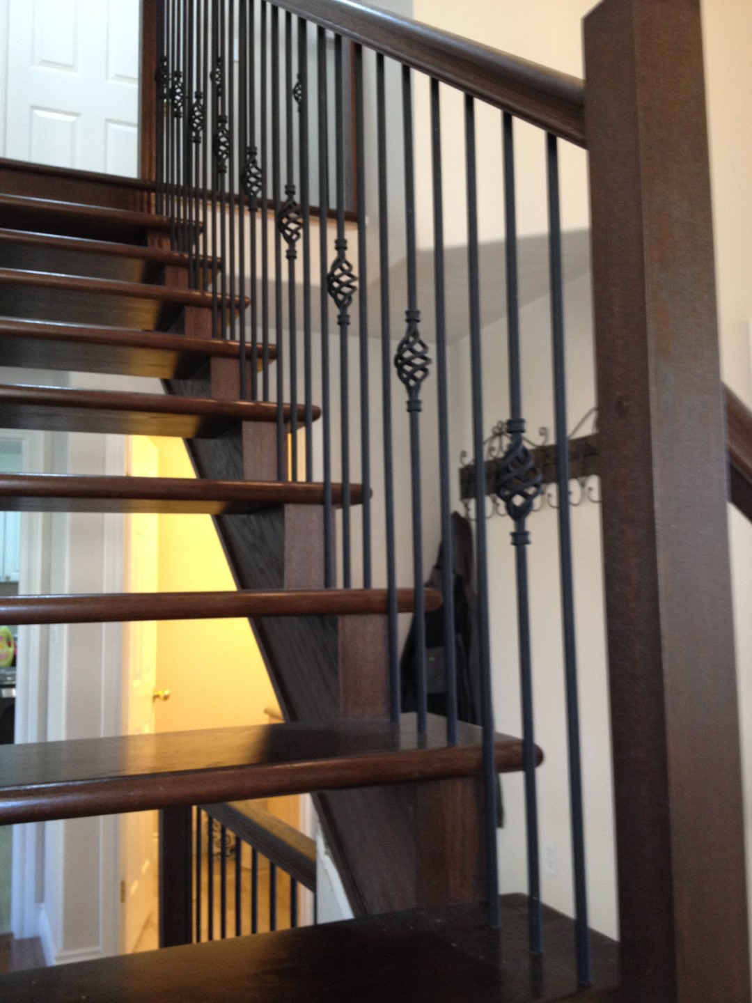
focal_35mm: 35
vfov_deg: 52.6
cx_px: 376
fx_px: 1014
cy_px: 502
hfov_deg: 40.7
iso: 125
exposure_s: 1/20
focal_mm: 4.28
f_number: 2.4
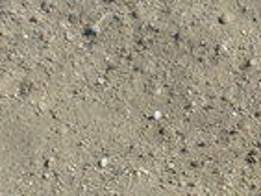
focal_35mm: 147
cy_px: 483
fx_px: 1109
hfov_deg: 12.9
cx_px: 344
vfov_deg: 9.0
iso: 64
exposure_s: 1/400
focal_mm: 4.6
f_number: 5.6
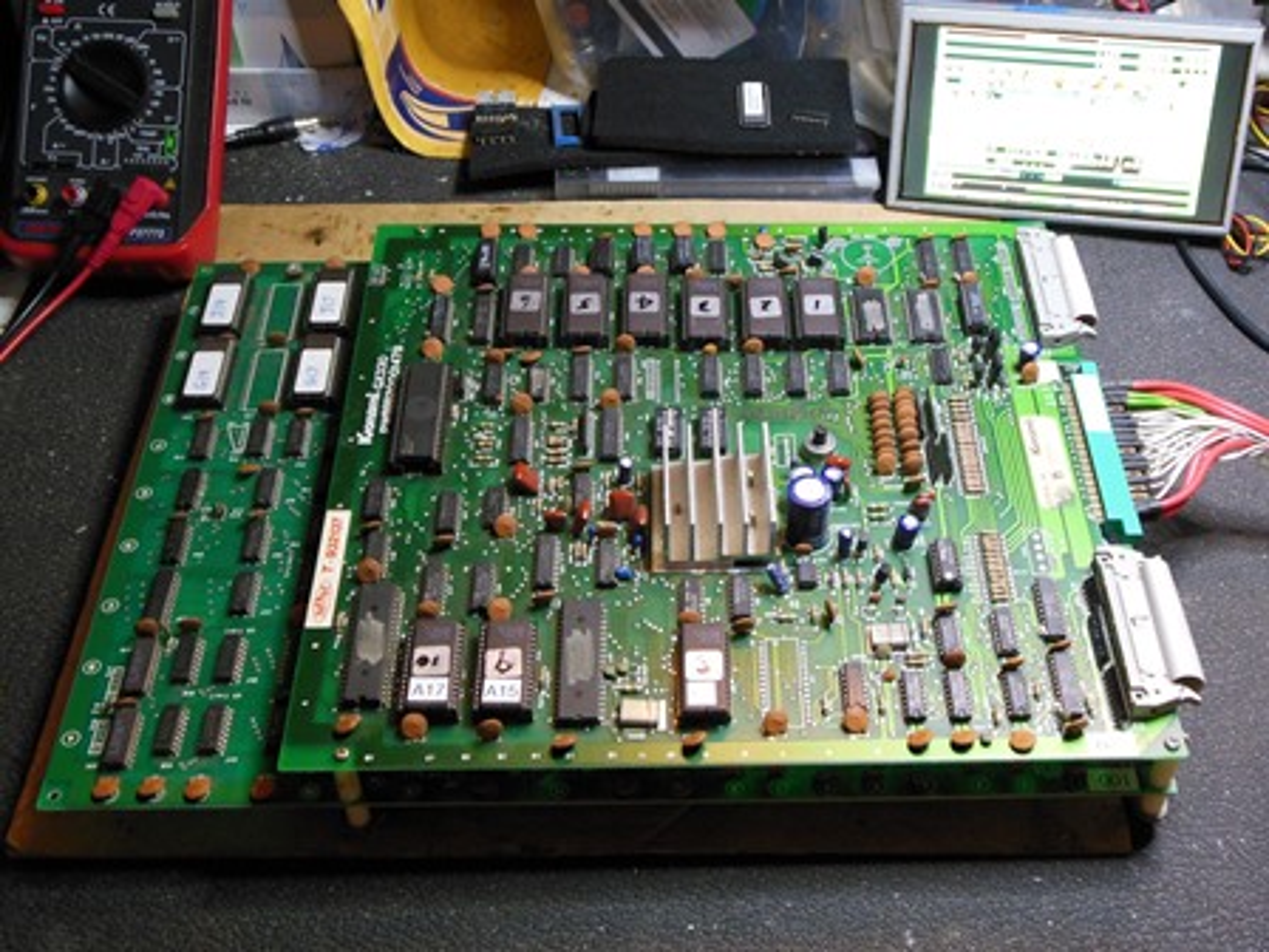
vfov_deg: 37.7
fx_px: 1393
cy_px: 476
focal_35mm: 38
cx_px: 634
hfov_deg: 49.0
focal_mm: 6.8
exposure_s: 1/13
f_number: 3.6
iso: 400
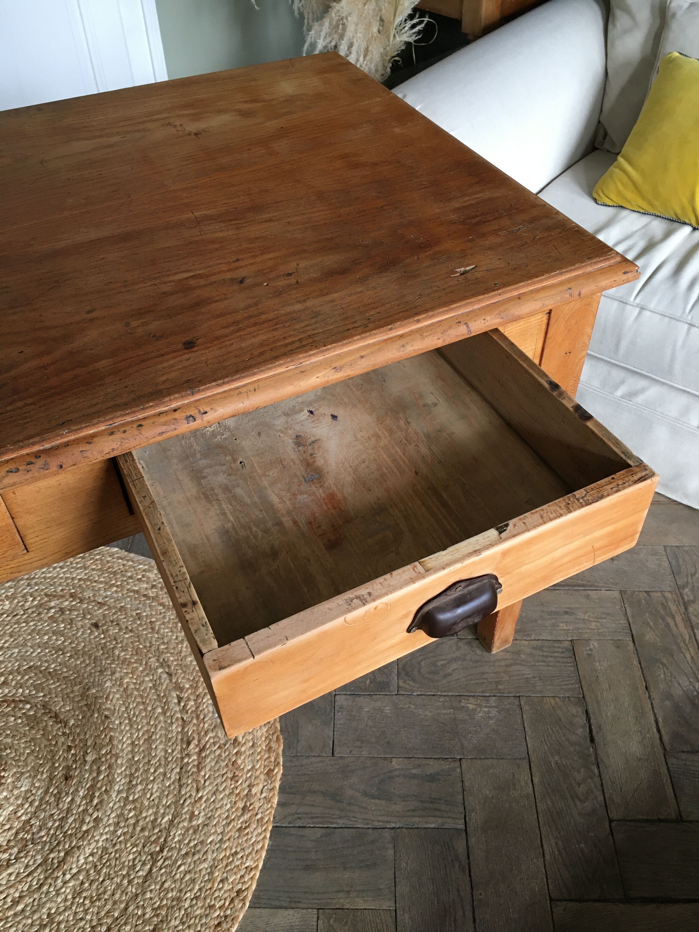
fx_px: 781
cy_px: 466
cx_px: 350
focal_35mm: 29
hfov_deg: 48.2
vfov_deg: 61.7
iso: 64
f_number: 2.2
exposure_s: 1/33
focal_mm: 4.15
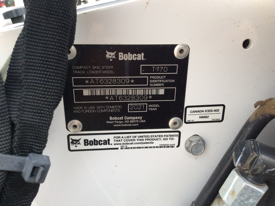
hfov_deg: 56.9
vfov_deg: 44.1
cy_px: 103
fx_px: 254
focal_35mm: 32
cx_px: 138
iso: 50
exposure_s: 1/120
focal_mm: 3.3
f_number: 2.4
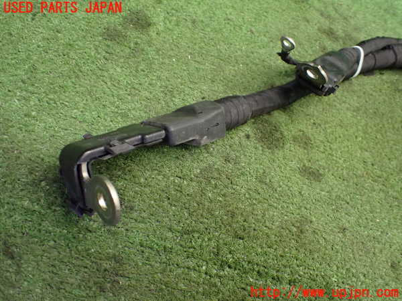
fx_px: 348
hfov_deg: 60.0
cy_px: 150
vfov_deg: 46.8
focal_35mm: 30
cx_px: 201
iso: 800
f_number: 2.3
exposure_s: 1/100
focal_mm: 5.4
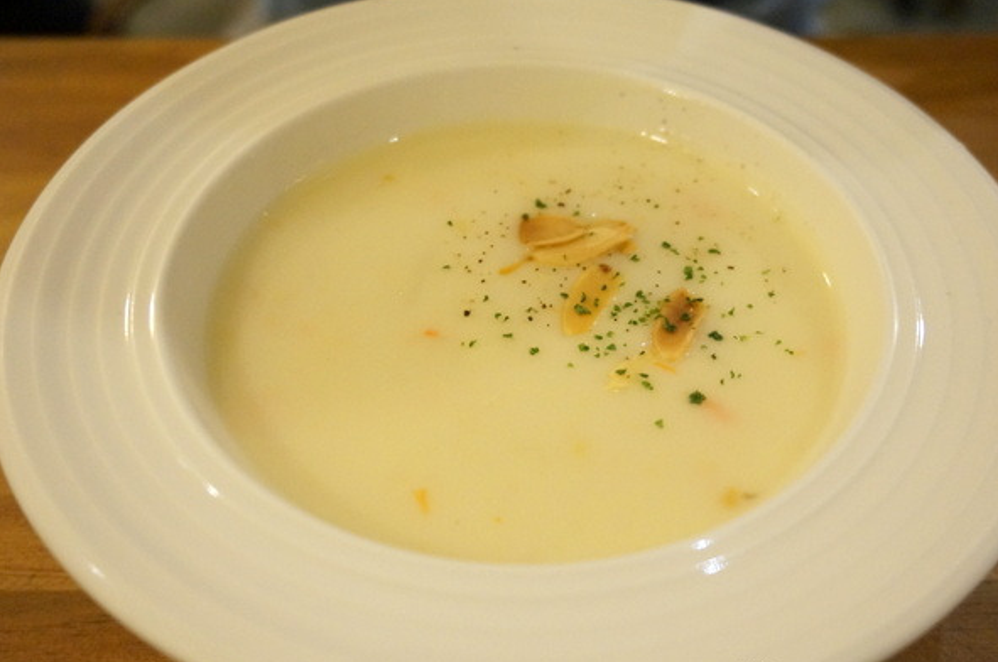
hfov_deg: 49.6
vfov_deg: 34.1
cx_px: 513
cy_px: 352
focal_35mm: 39
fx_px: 1079
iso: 3200
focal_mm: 24
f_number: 4.5
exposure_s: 1/60
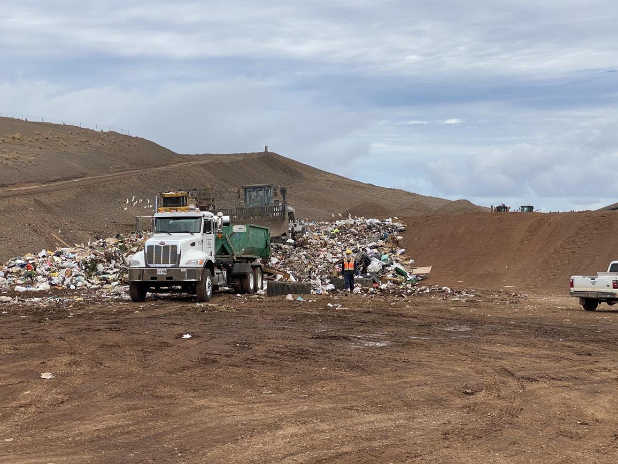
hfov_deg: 35.5
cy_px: 227
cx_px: 311
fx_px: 964
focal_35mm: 54
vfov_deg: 27.0
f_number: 2
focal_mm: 6
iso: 20
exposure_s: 1/1916
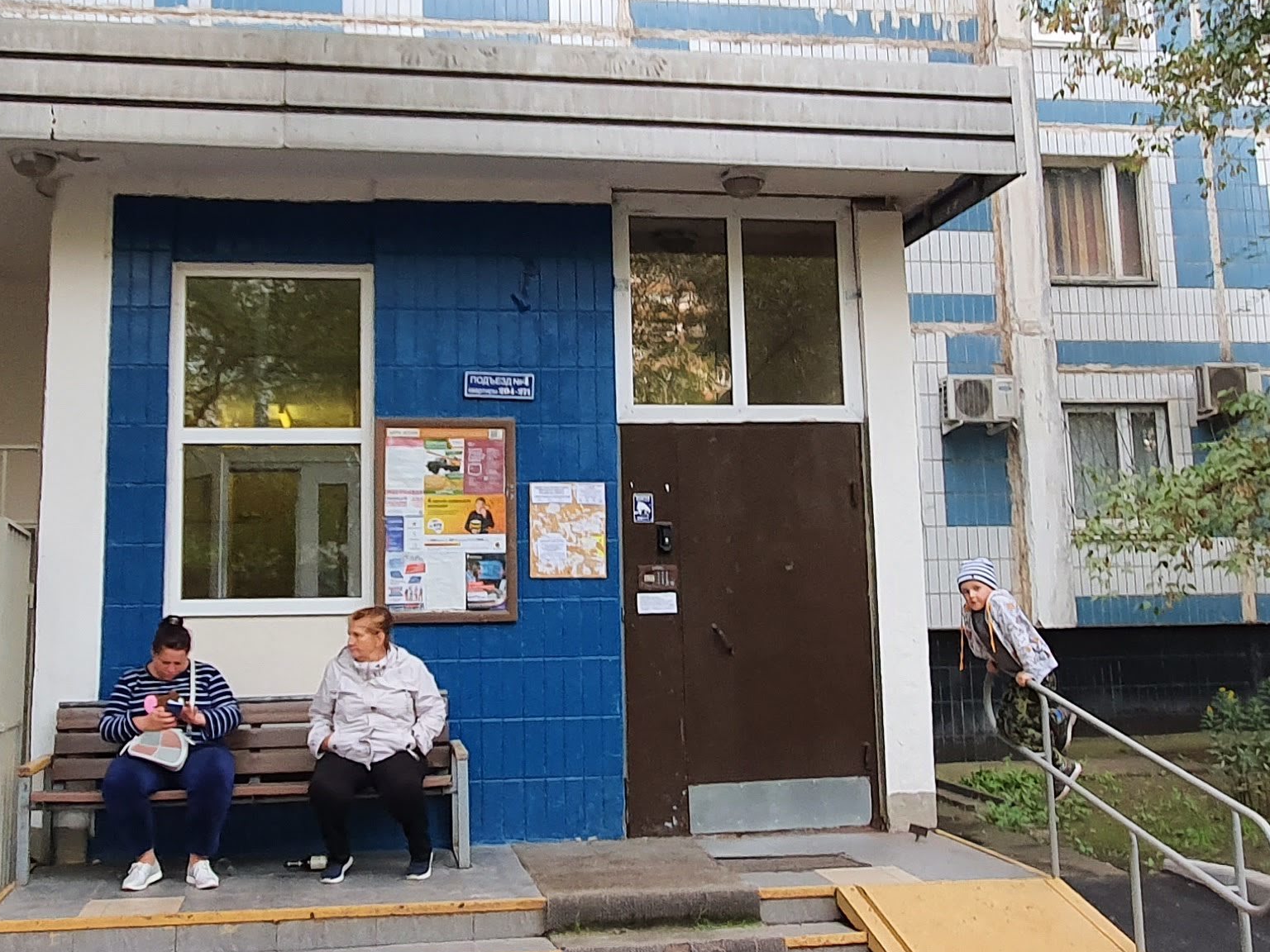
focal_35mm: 39
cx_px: 516
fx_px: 1431
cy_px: 364
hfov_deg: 47.6
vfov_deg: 36.6
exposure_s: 1/50
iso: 64
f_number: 2.2
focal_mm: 1.8
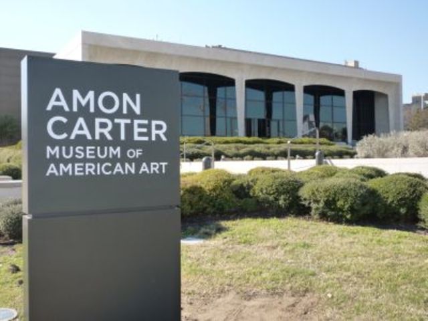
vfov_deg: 39.7
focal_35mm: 36
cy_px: 160
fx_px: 445
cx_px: 214
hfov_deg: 51.4
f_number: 3.3
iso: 125
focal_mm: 5.2
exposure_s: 1/400
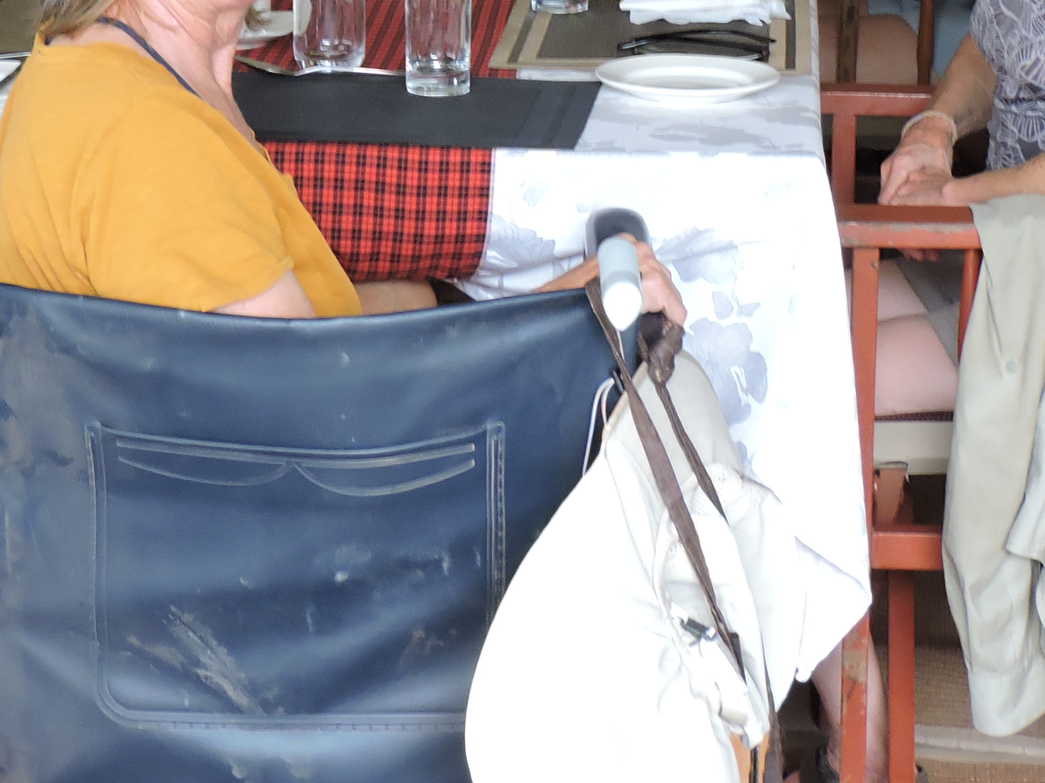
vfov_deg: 11.9
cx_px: 361
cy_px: -152
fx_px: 3683
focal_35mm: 122
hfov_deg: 16.1
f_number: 3.5
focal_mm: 8.4
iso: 220
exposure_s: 1/50
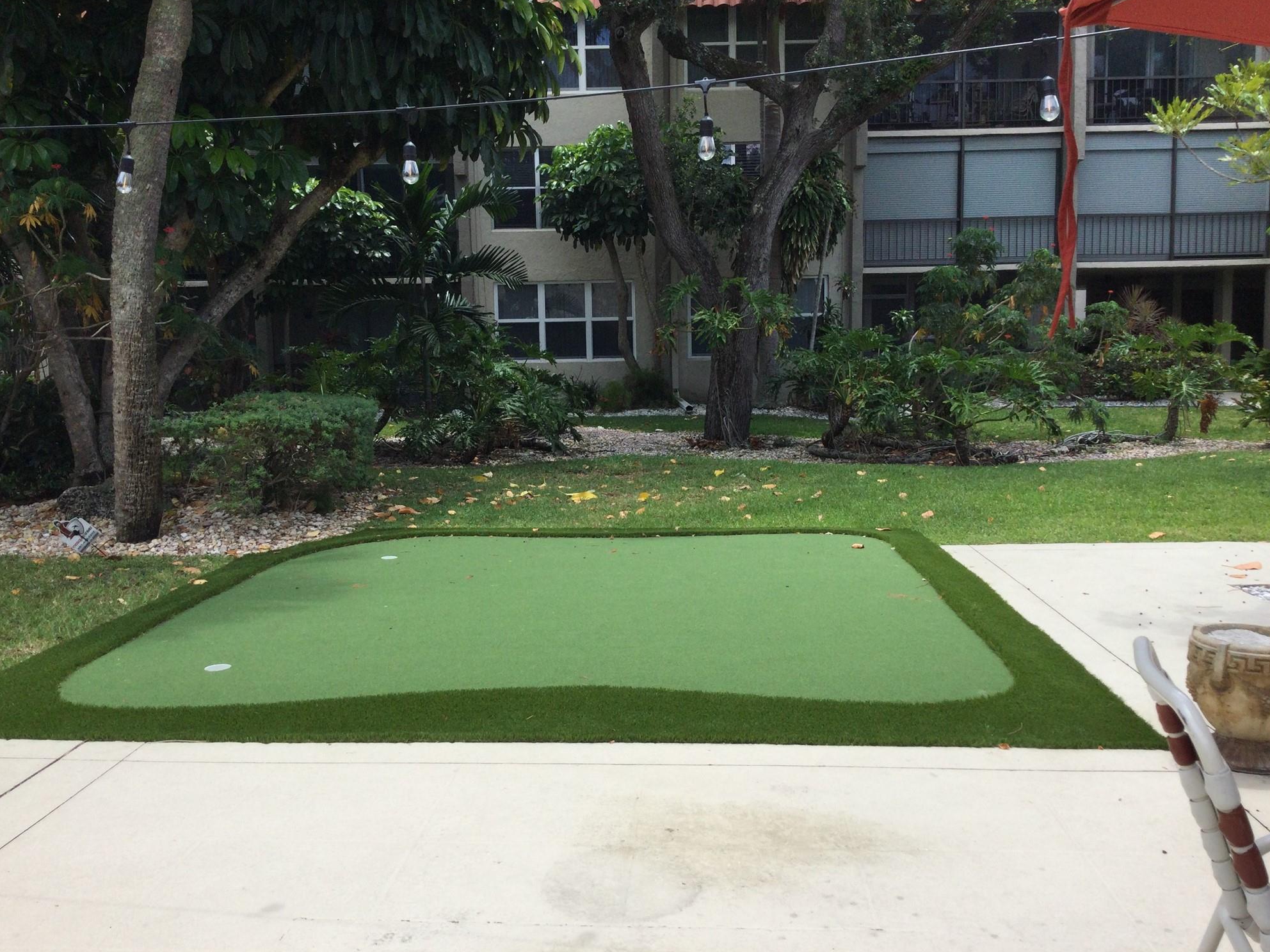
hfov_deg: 56.8
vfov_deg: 44.2
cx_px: 624
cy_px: 466
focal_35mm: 32
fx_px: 1174
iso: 25
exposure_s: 1/679
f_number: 2.4
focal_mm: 3.3
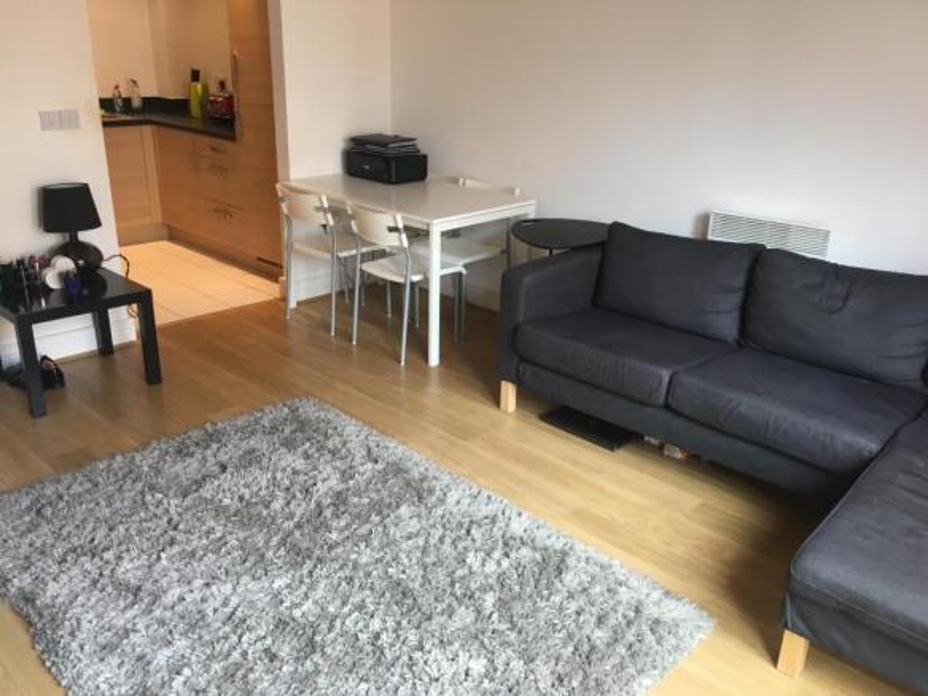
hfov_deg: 61.7
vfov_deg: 48.2
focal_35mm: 29
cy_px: 348
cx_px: 464
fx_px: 777
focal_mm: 4.15
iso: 80
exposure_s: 1/33
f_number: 2.2
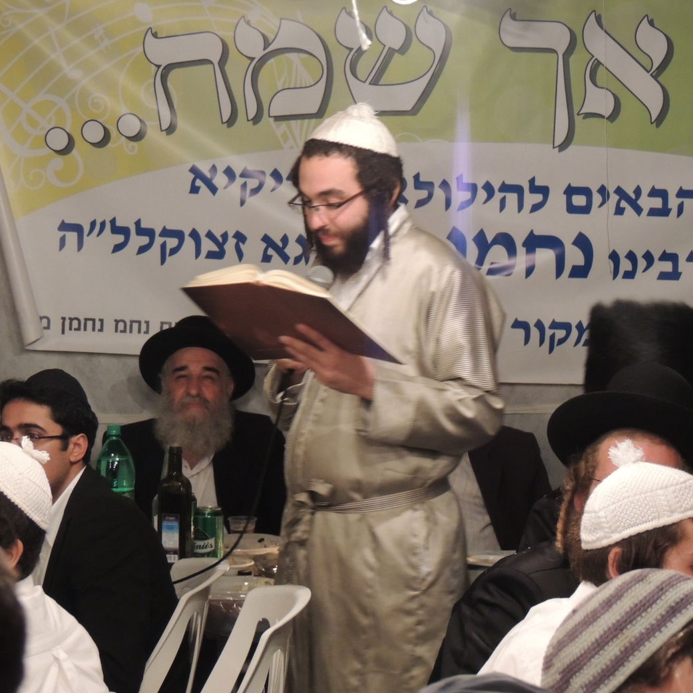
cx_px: 418
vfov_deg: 16.3
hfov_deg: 16.3
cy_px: 344
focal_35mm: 107
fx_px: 2424
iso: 720
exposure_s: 1/25
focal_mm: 16
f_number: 4.1
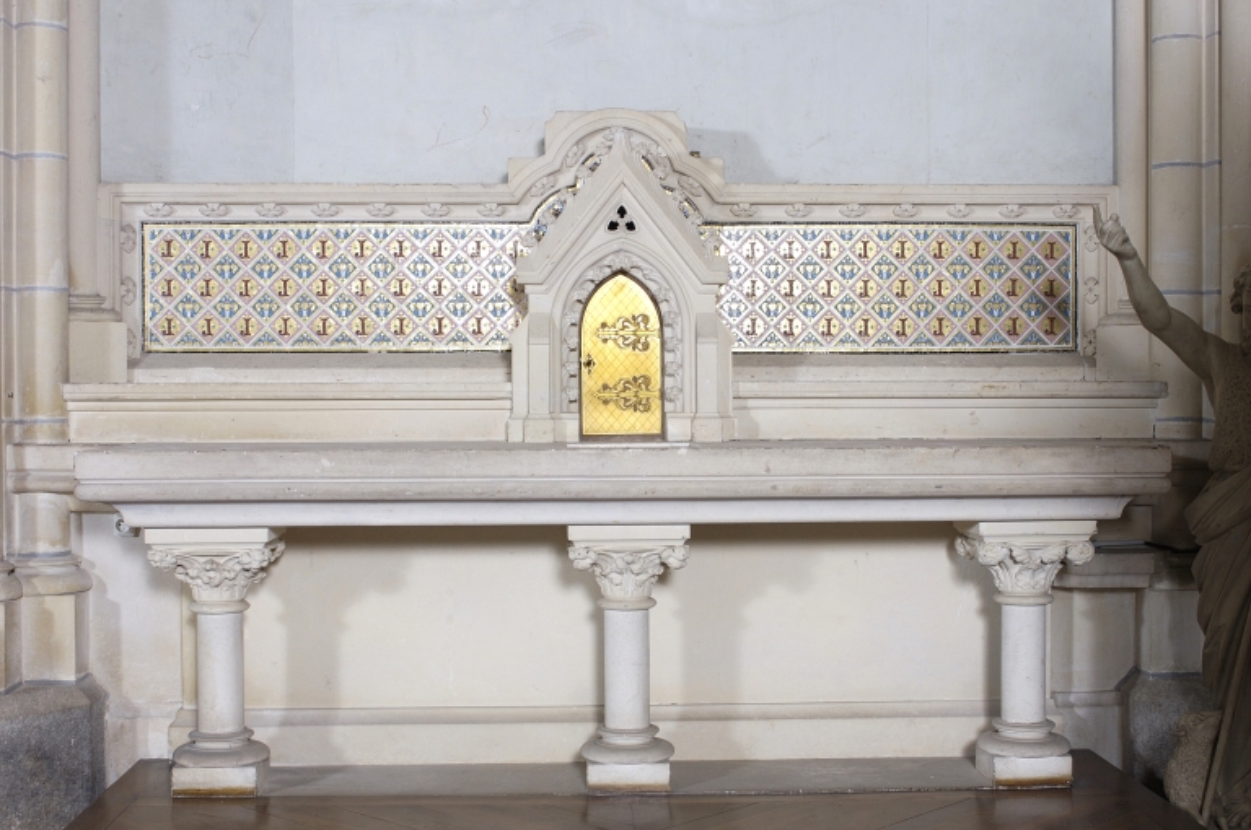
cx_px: 626
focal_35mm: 51
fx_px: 1770
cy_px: 415
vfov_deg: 26.4
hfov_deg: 38.9
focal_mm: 34
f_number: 8
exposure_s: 1/30
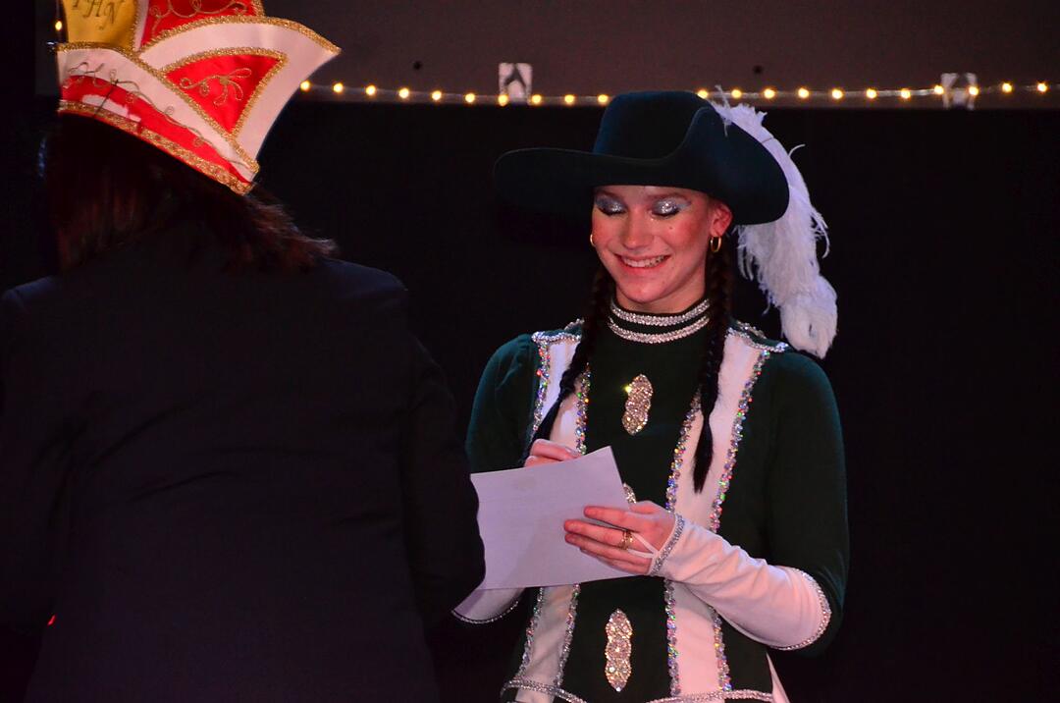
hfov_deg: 8.1
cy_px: 352
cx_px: 530
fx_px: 7495
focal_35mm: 255
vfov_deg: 5.4
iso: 3200
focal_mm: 170
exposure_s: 1/125
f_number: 6.3
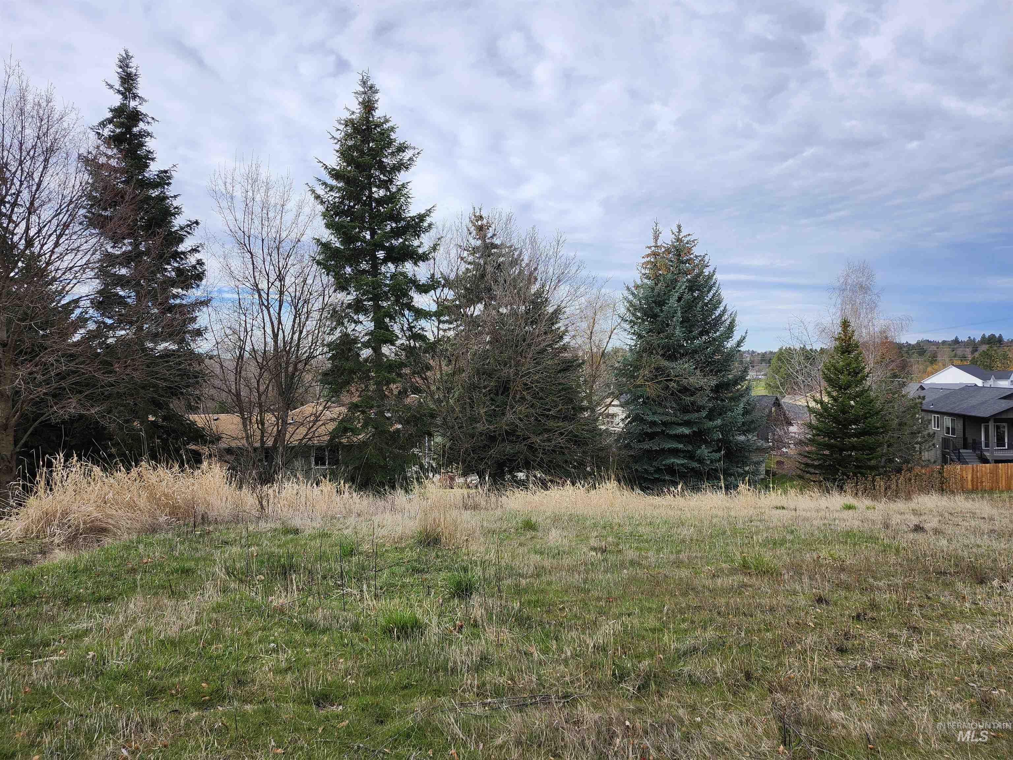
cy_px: 380
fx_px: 673
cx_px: 506
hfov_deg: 73.9
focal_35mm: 23
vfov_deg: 58.9
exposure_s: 1/952
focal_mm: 5.54
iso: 25
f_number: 1.8
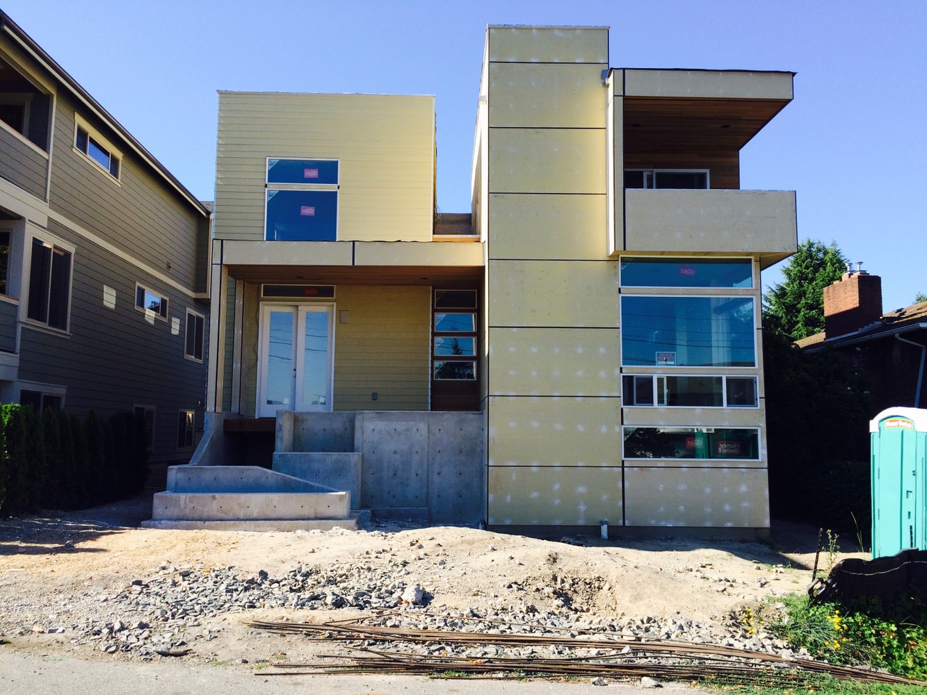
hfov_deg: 61.7
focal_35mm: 29
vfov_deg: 48.2
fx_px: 777
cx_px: 464
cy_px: 348
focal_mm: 4.15
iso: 32
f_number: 2.2
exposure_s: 1/1109
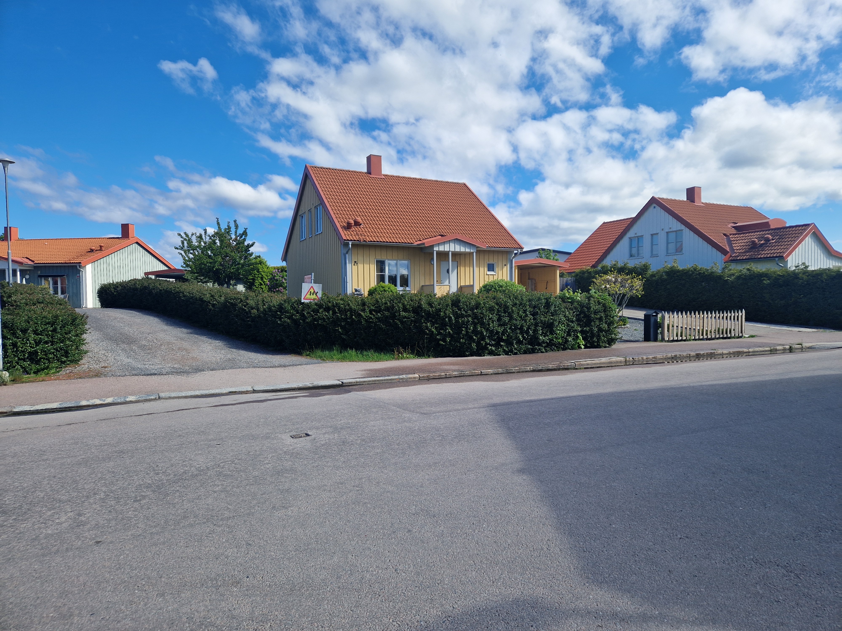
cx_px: 421
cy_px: 316
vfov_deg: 58.9
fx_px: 559
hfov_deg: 73.9
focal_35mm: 23
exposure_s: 1/1368
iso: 50
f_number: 1.8
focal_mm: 5.4
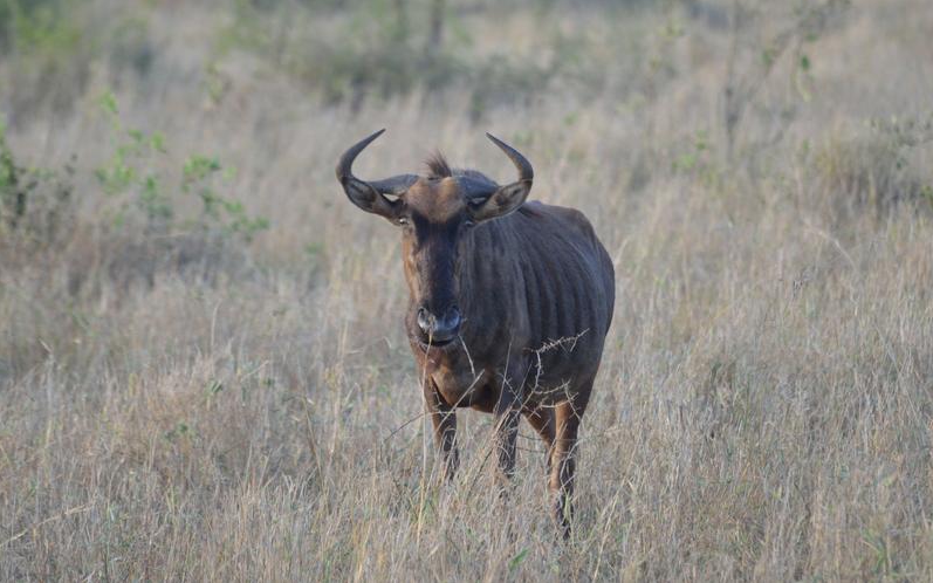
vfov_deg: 2.9
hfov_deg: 4.6
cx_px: 466
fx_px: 11696
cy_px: 273
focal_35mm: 460
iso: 1000
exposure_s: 1/500
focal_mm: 300
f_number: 5.6
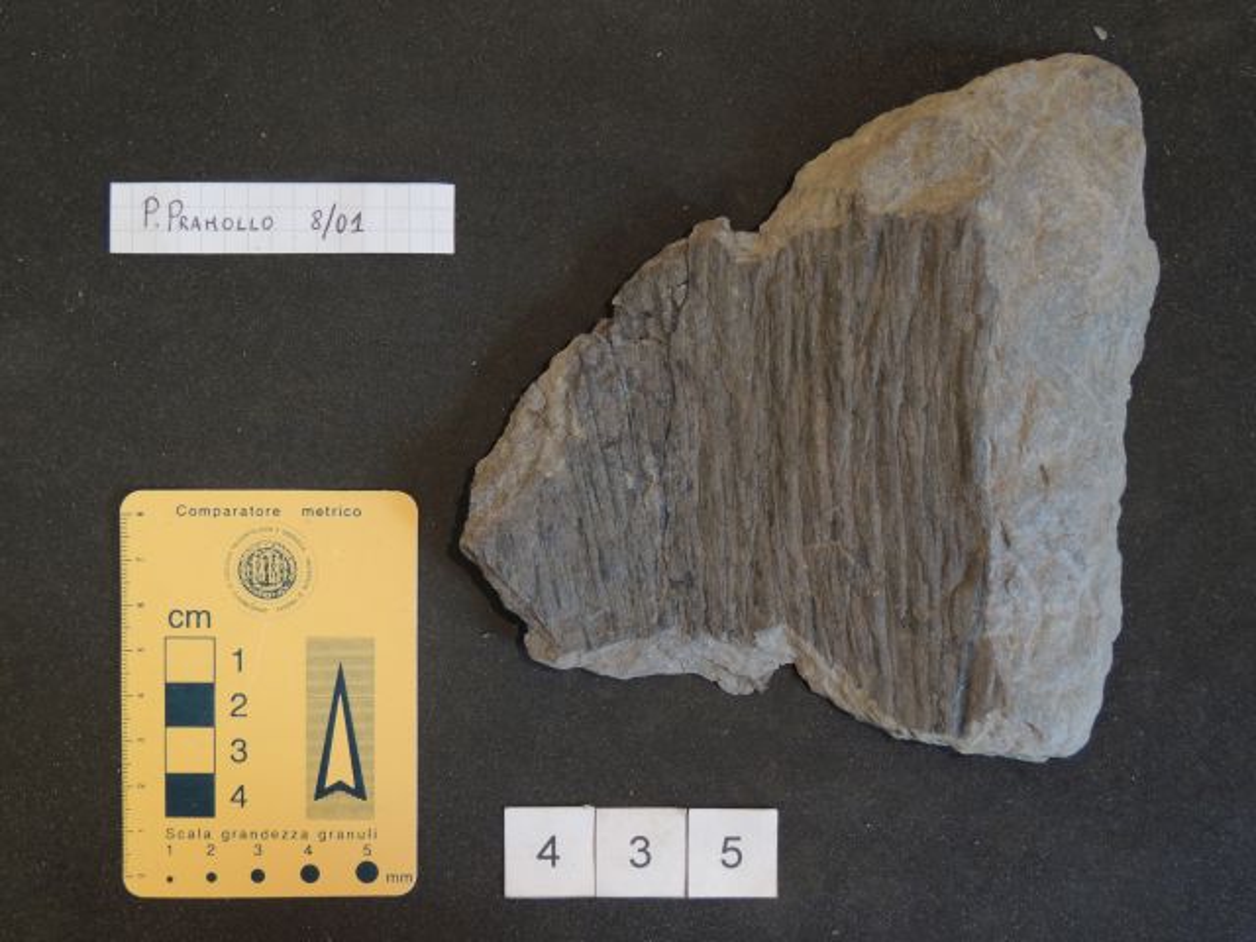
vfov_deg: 17.4
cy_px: 471
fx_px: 3084
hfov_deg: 23.0
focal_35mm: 85
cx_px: 628
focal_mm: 15.1
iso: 400
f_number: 4
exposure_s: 1/30
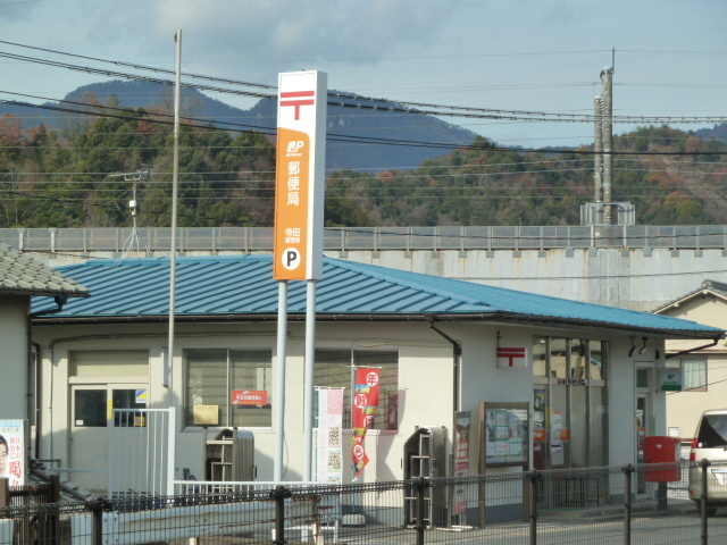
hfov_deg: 16.6
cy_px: 272
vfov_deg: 12.5
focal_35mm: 119
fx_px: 2499
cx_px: 364
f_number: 4.4
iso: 125
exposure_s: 1/500
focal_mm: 19.5
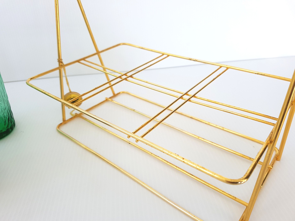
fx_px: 222
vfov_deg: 53.1
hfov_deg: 67.3
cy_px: 110
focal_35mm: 26
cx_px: 148
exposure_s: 1/153
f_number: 1.7
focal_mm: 4.2
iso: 50
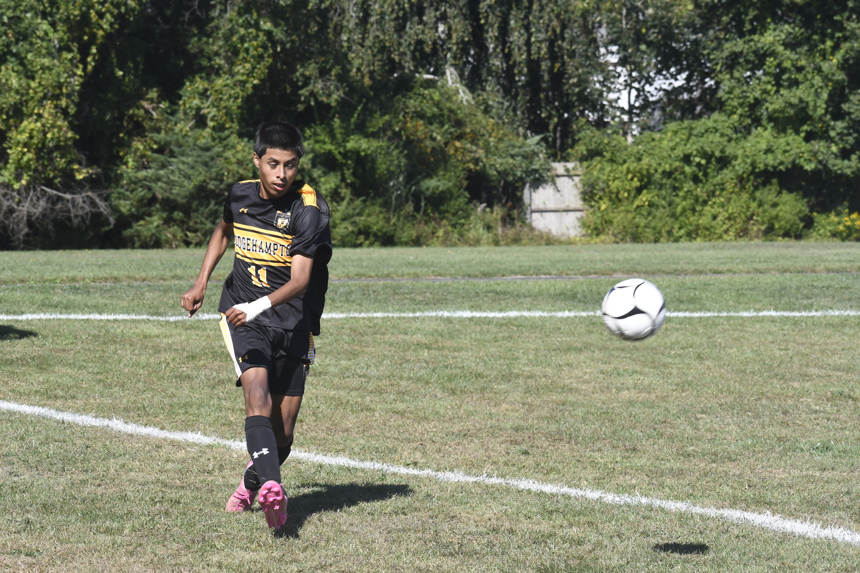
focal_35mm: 150
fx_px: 3583
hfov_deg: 13.7
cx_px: 430
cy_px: 286
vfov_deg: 9.1
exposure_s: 1/1000
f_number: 8
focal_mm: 100
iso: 400
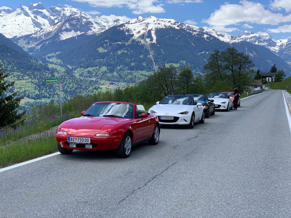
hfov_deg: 36.8
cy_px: 109
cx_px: 146
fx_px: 437
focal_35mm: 52
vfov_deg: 28.0
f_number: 2.4
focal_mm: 6
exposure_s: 1/841
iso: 16
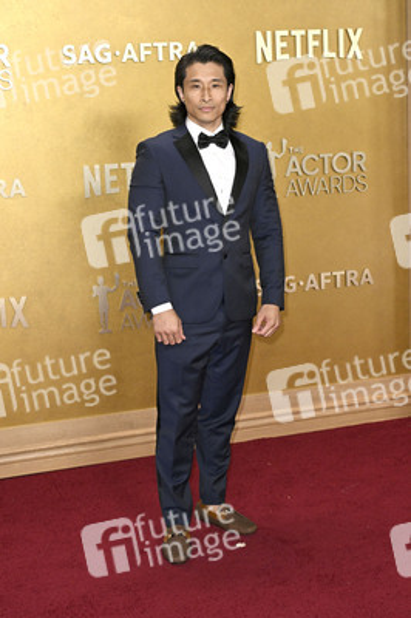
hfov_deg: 26.4
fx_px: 875
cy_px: 309
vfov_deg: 38.9
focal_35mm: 51
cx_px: 206
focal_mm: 51
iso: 2500
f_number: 6.3
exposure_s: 1/320
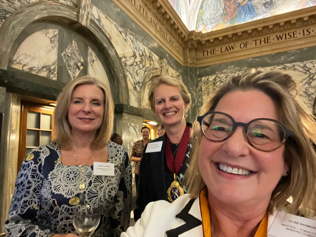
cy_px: 118
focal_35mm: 23
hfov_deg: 73.9
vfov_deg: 58.9
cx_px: 158
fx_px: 210
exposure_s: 1/14
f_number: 2.2
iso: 1250
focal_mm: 2.71
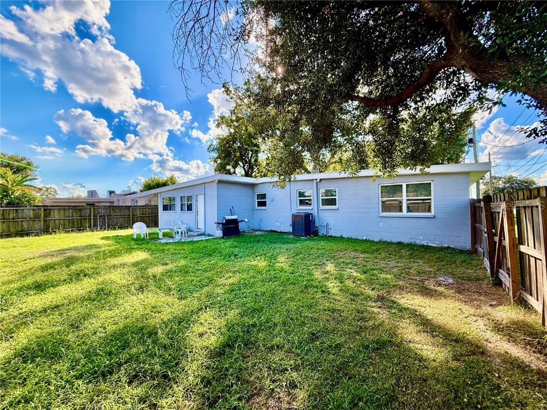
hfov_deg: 102.1
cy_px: 205
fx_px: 221
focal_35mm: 14
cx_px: 274
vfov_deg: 85.7
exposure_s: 1/416
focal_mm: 2.22
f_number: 2.2
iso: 64
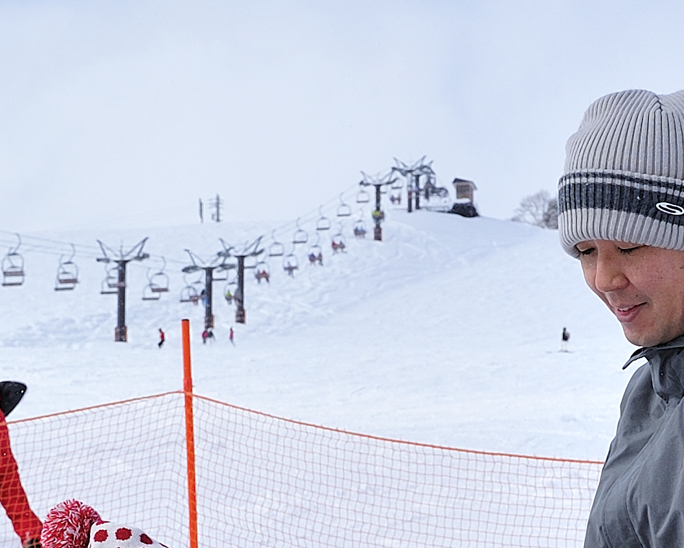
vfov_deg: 12.6
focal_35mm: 121
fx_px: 2450
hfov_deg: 15.9
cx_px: 354
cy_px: 568
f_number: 8
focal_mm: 32
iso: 800
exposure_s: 1/2500
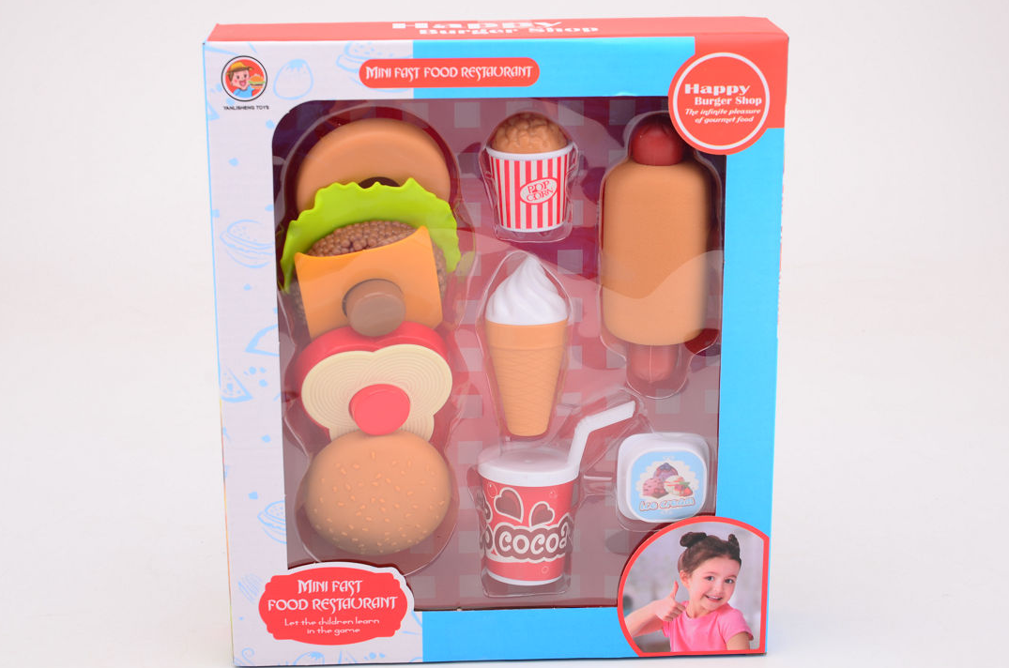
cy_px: 334
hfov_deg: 30.1
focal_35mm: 67
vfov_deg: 20.2
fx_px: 1874
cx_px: 512
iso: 100
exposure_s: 1/160
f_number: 10
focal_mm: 40
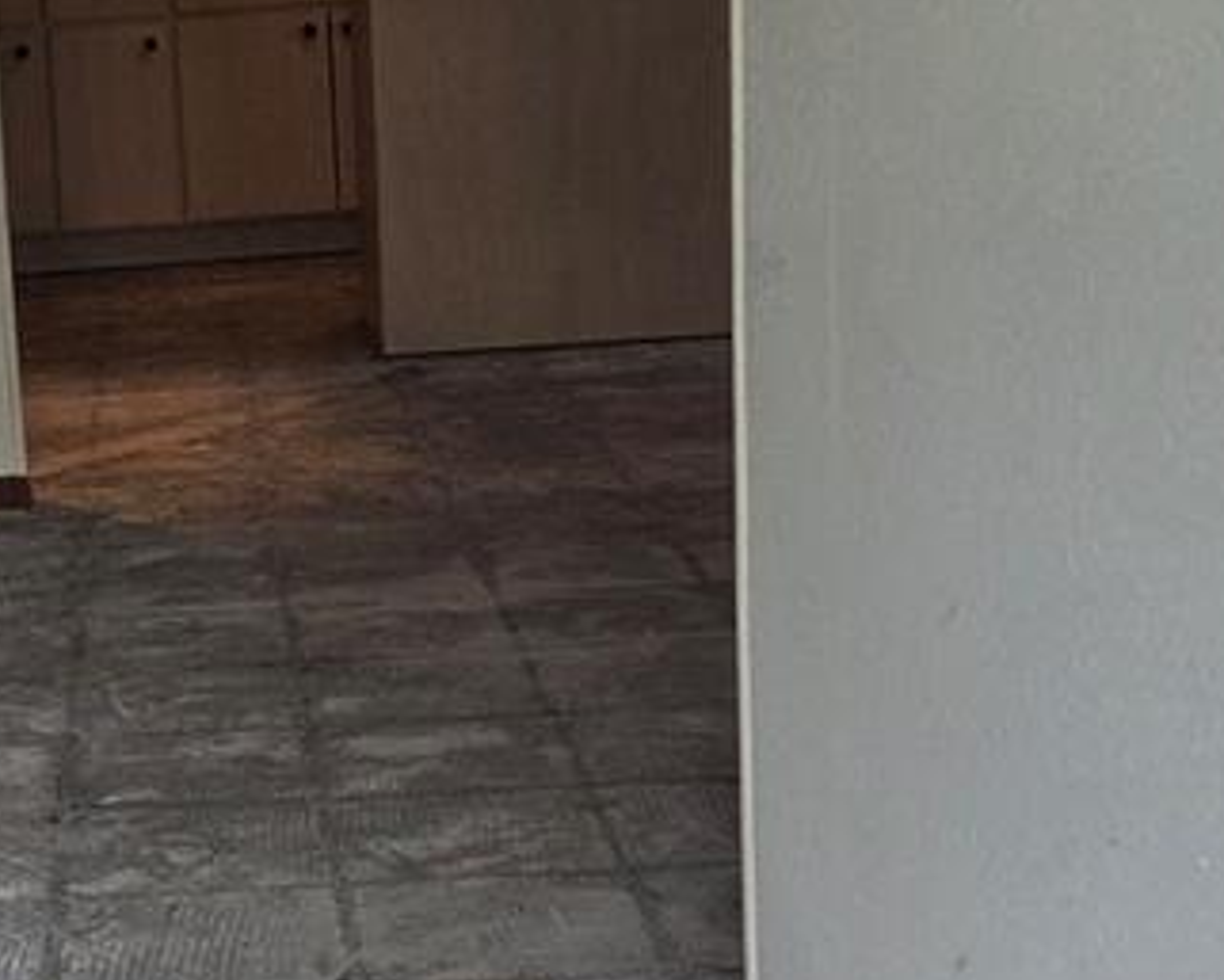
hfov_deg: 21.9
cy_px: 515
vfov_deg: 18.3
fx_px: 3044
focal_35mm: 84
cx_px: 8
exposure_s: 1/120
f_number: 1.8
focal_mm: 5.4
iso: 32
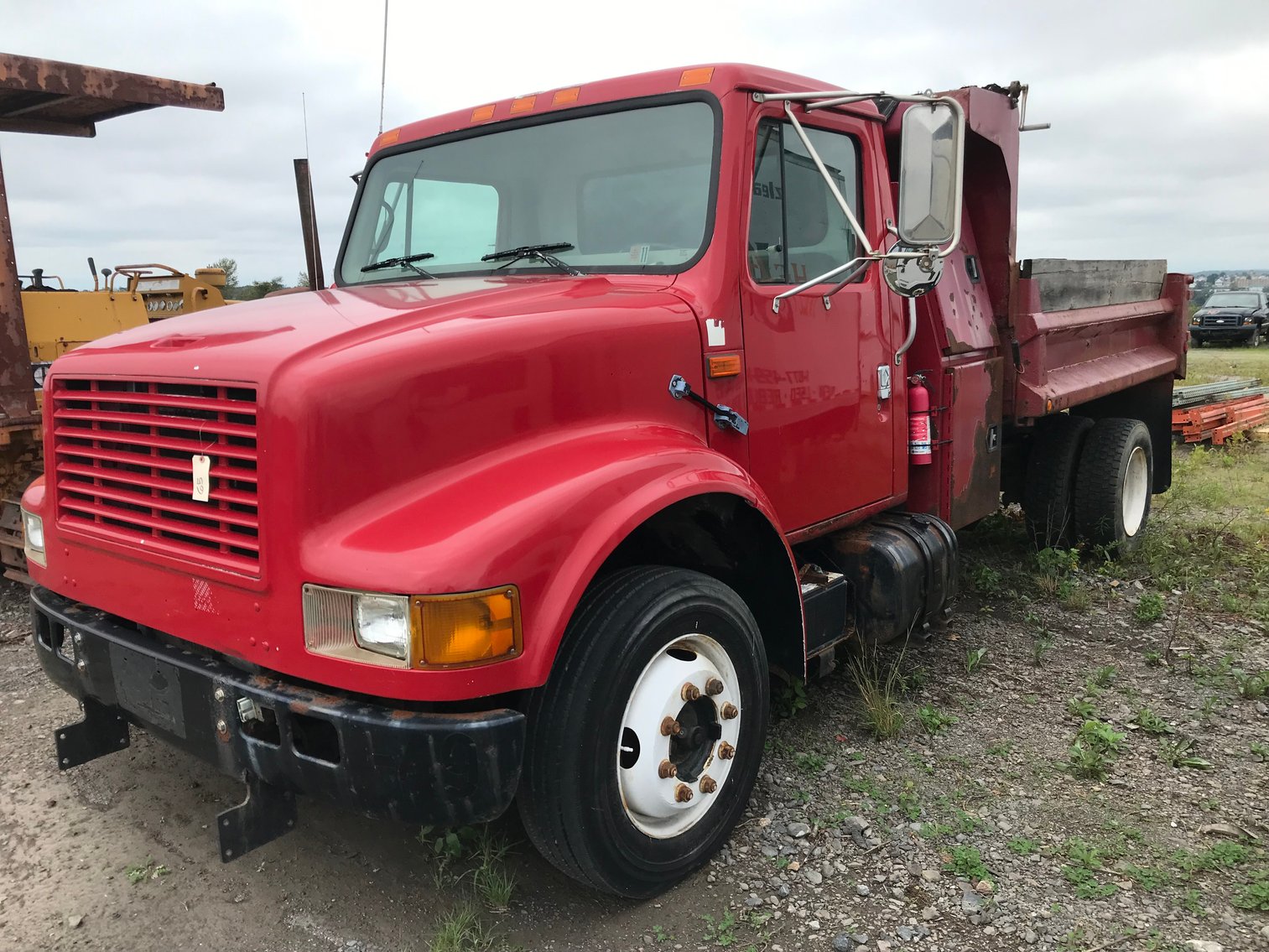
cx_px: 634
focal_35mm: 28
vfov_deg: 49.8
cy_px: 476
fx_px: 1027
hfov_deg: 63.4
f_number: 1.8
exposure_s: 1/1244
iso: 20
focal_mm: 3.99
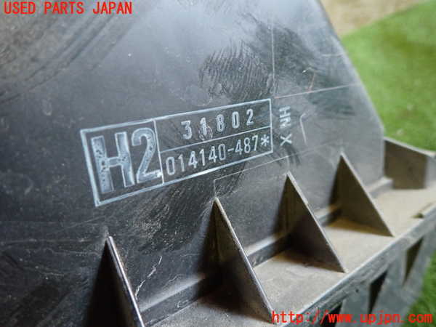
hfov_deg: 69.4
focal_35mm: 25
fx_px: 315
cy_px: 164
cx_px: 218
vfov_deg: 54.9
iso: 500
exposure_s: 1/30
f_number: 2
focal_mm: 4.5
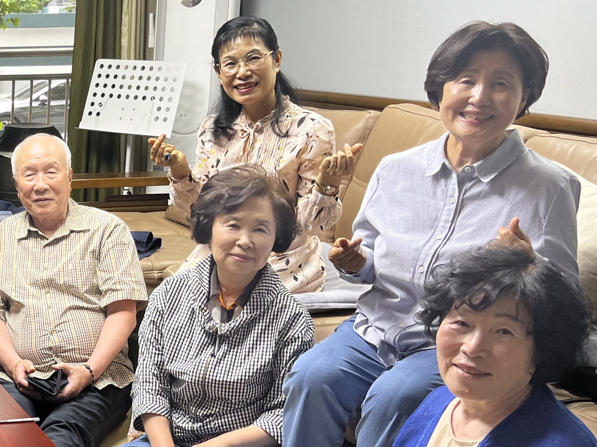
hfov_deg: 27.6
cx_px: -109
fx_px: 1069
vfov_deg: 23.5
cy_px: 312
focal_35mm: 62
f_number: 1.6
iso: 80
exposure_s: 1/60
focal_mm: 5.1
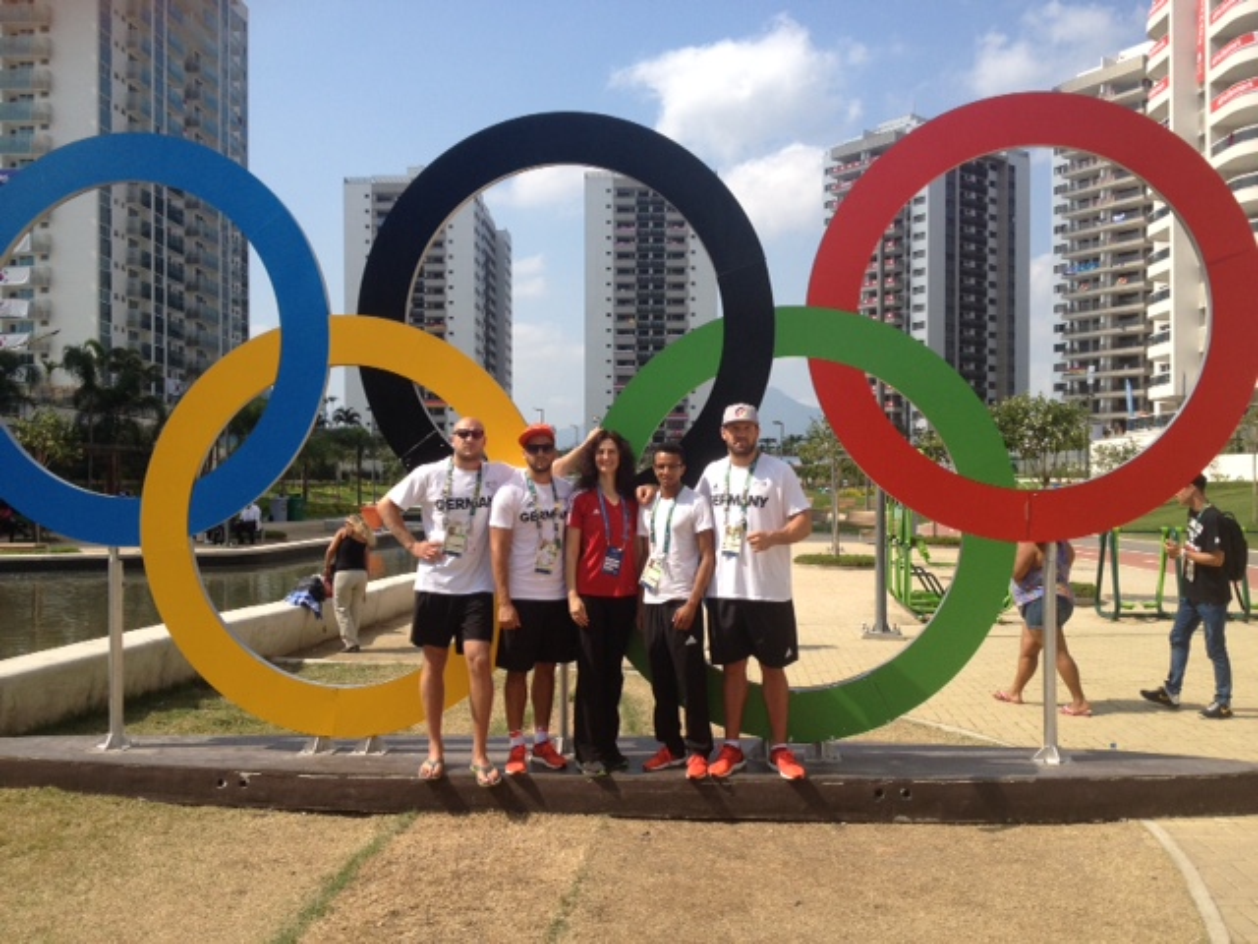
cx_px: 629
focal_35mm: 35
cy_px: 472
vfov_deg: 40.7
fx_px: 1272
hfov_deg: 52.6
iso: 50
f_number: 2.4
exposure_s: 1/1577
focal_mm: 4.28
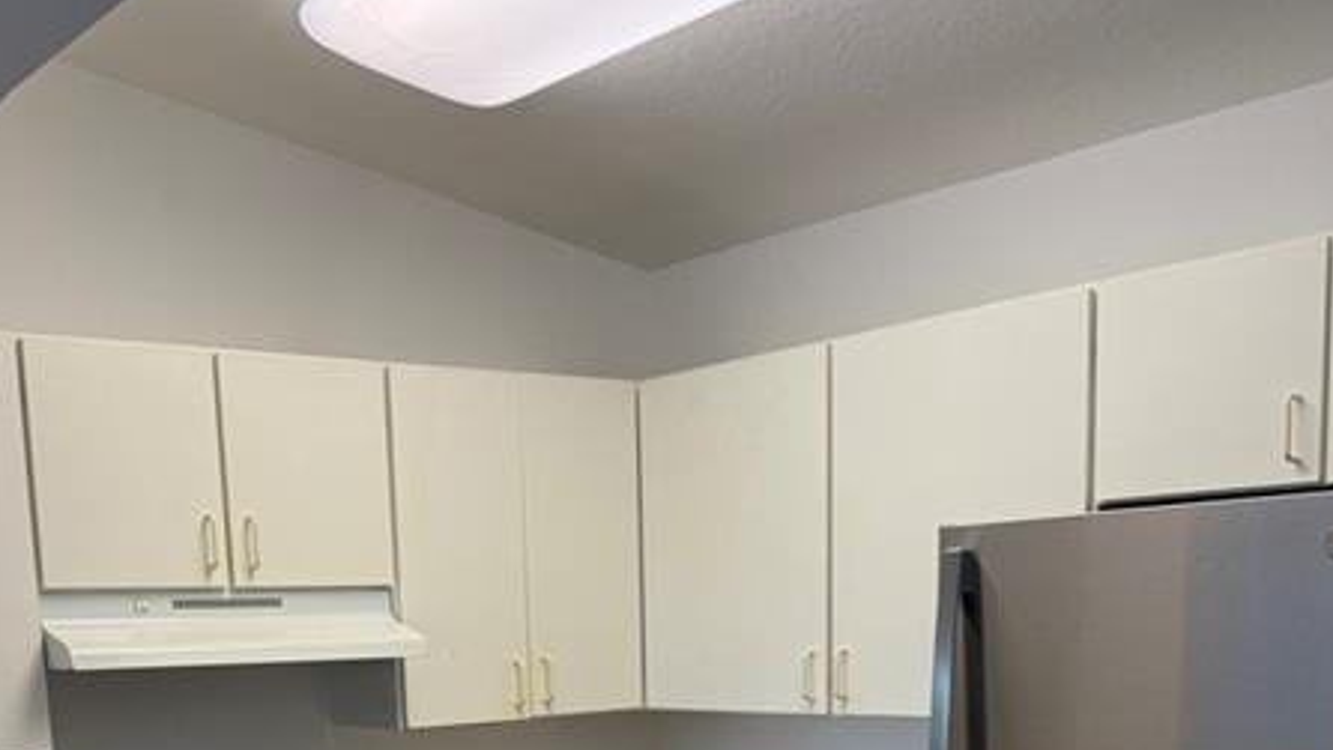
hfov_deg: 45.3
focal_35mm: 45
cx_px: 550
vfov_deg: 24.3
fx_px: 1591
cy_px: 881
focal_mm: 6.76
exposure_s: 1/60
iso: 100
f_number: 1.78
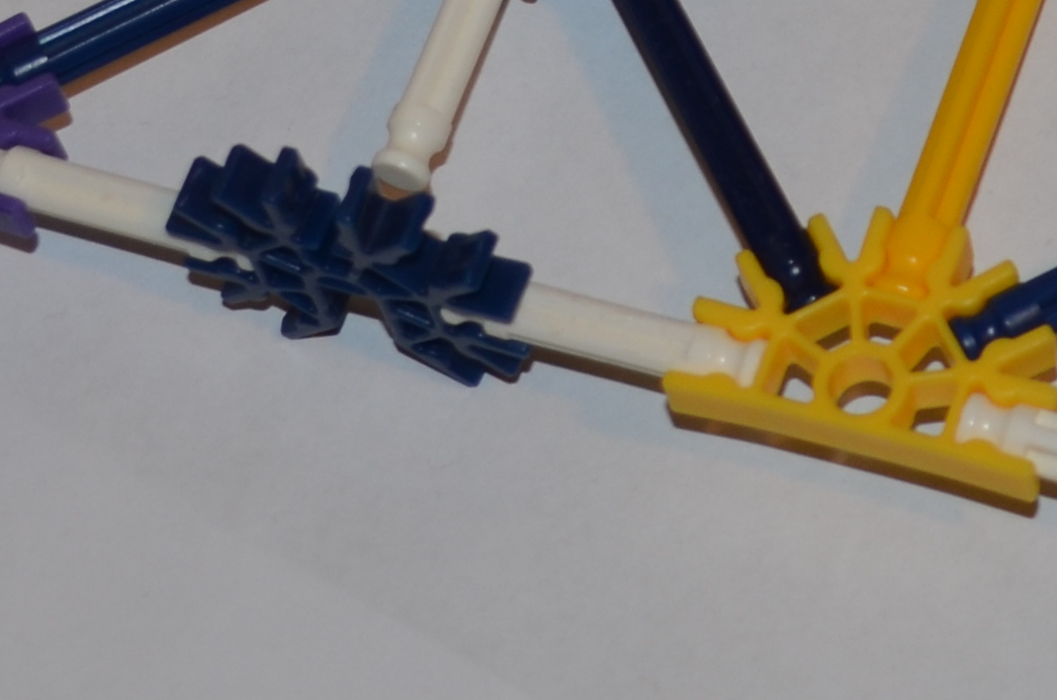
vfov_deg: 7.2
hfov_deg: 11.1
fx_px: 5391
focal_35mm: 184
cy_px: -541
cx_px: 1110
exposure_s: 1/30
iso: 200
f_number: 5.6
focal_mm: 26
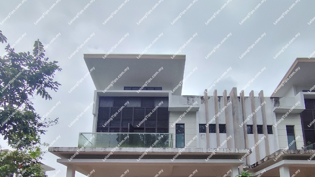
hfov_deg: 75.9
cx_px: 179
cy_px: 157
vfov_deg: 43.8
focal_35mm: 24
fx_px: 200
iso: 50
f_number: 2.2
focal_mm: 1.65
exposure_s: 1/1882
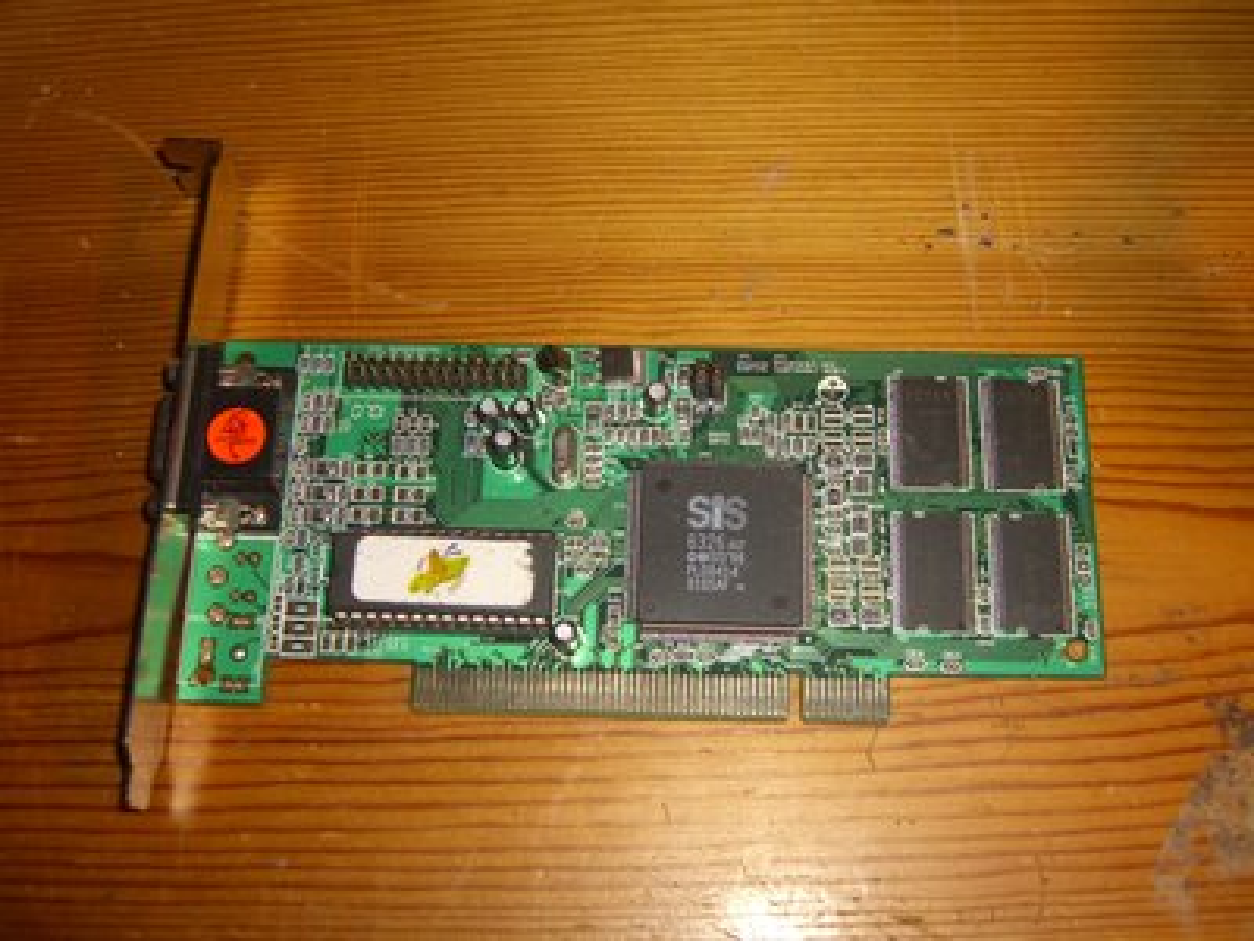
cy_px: 470
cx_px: 627
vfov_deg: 37.7
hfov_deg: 49.0
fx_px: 1377
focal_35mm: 38
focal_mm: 7.9
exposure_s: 1/60
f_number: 2.8
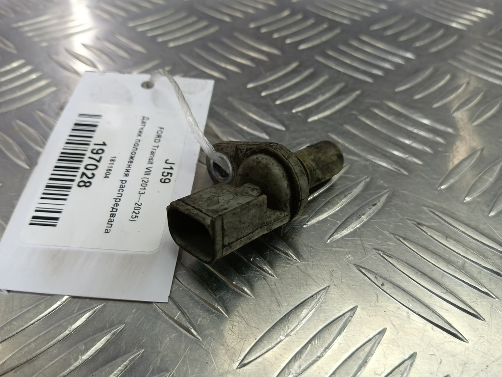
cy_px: 188
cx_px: 251
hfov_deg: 73.9
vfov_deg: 58.9
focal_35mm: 23
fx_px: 334
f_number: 1.6
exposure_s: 1/50
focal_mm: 4.11
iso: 96
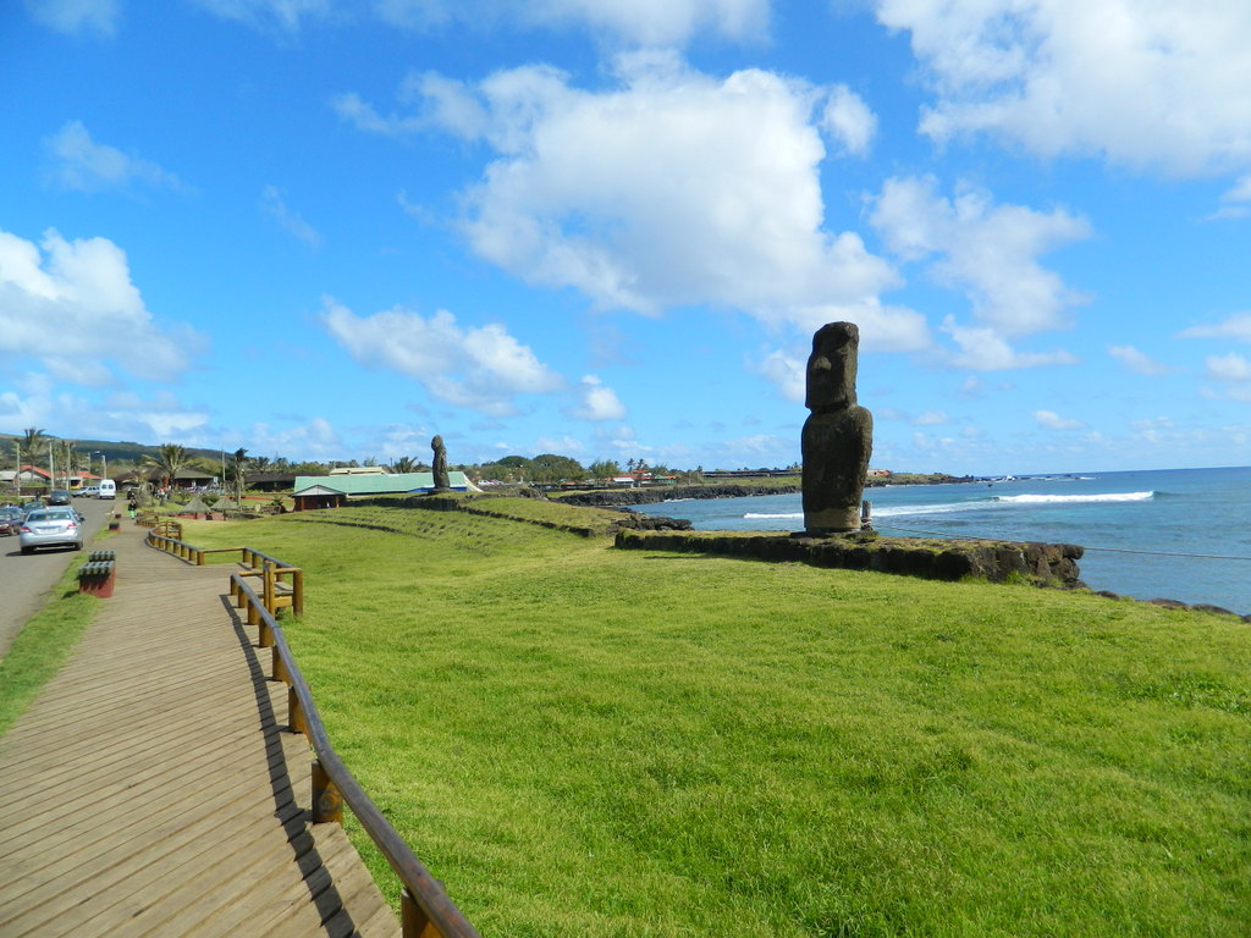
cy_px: 469
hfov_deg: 69.4
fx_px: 903
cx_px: 626
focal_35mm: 25
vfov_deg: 54.9
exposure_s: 1/160
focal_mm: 4.5
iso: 80
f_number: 8.7
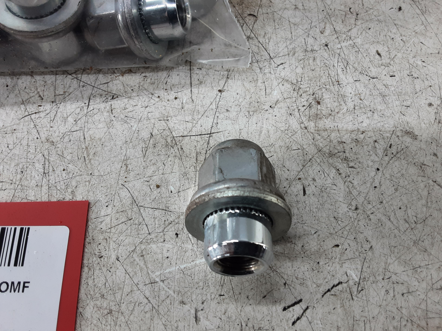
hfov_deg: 65.3
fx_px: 345
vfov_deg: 51.4
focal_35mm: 27
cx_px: 221
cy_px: 166
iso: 64
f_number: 1.9
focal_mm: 2.91
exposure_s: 1/50
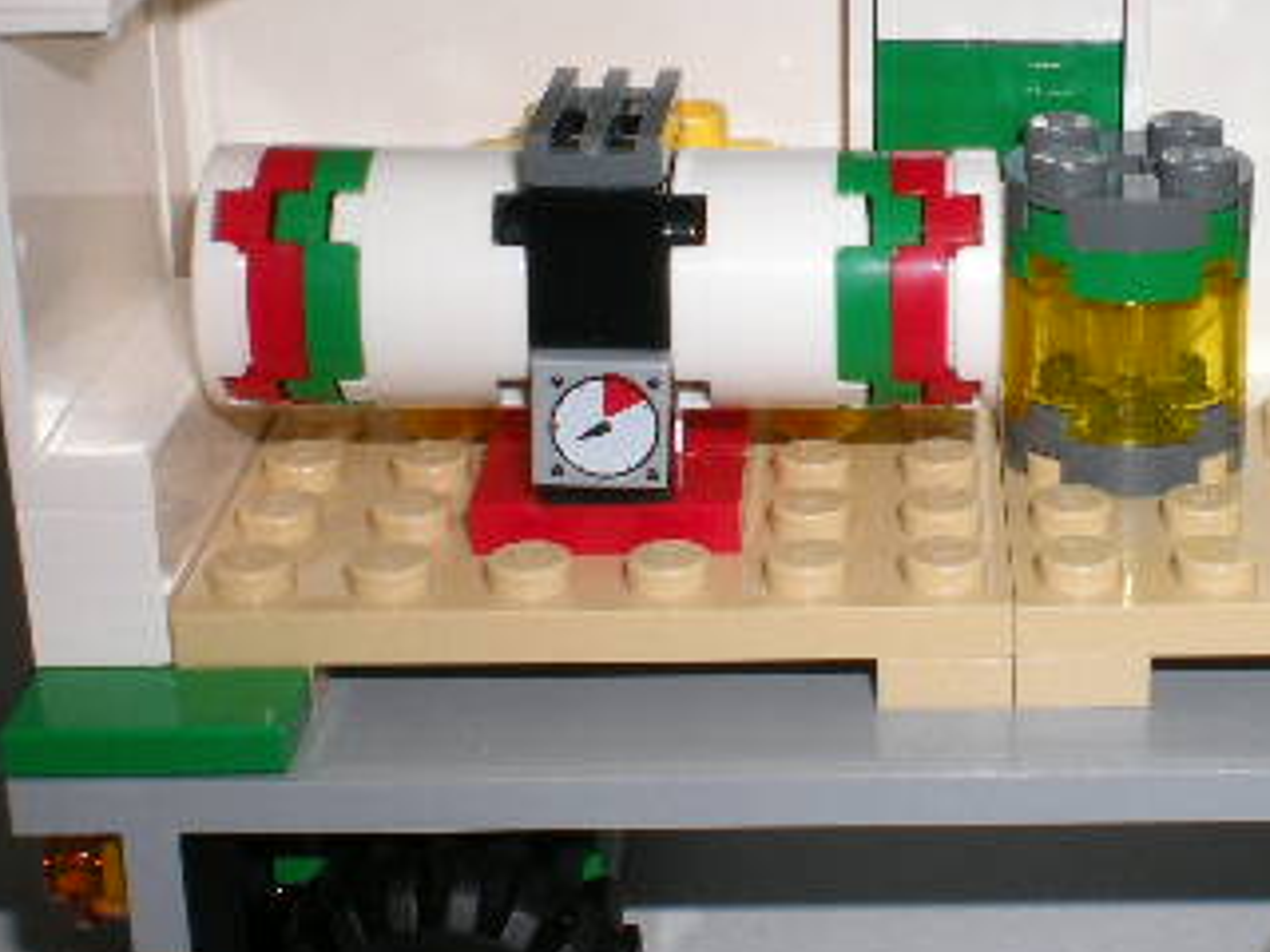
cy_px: 341
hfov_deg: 25.1
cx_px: 1060
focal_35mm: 76
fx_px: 2788
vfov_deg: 19.3
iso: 64
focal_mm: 6.3
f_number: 4.6
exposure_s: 1/60
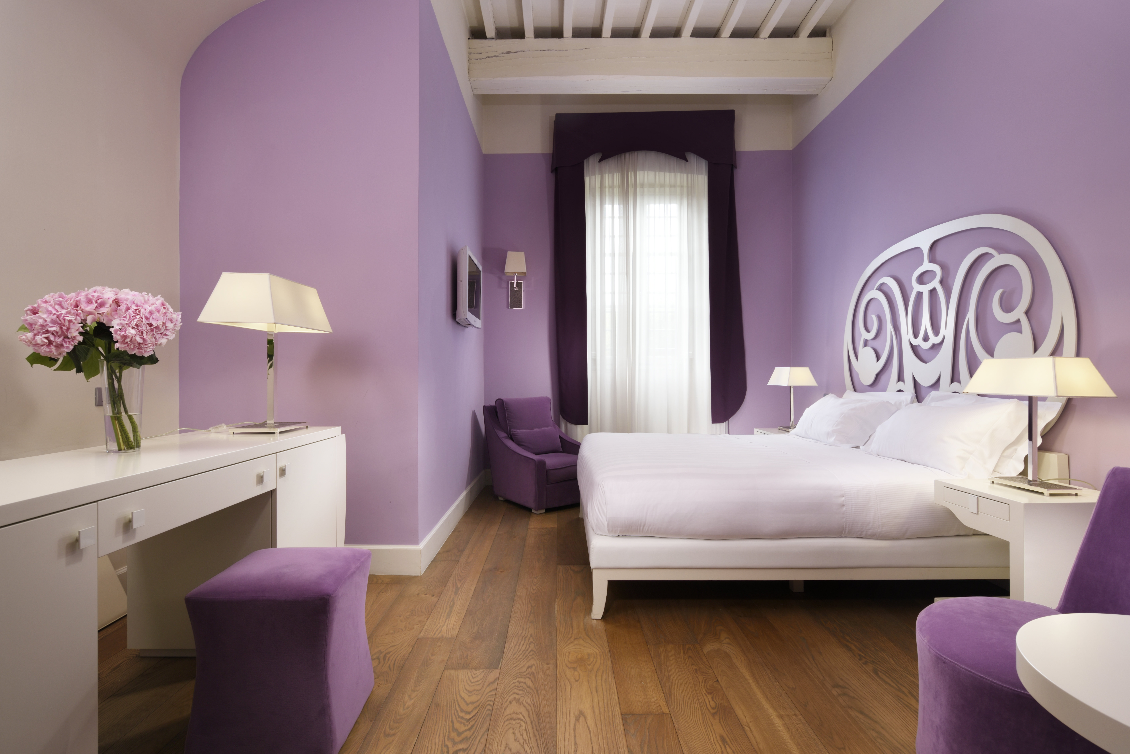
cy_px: 377
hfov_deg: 90.0
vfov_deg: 67.4
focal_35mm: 18
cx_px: 565
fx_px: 565
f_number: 11
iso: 200
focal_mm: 18
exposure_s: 1/200
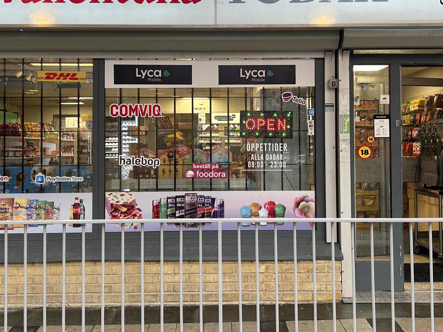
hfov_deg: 38.9
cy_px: 130
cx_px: 224
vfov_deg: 29.6
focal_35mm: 49
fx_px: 627
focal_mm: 5.7
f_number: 1.5
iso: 50
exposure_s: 1/100
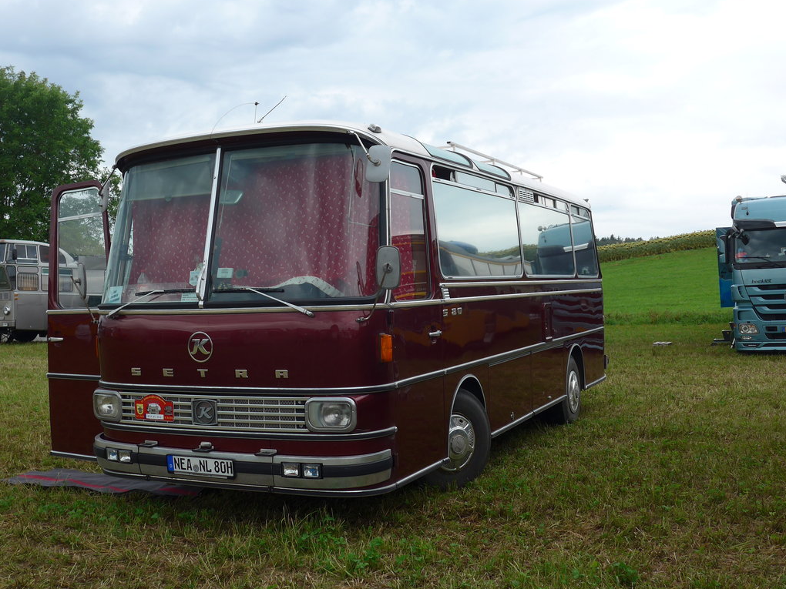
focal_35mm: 40
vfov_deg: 35.9
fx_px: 908
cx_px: 351
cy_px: 255
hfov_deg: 46.7
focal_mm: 7
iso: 80
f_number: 2.8
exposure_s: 1/250
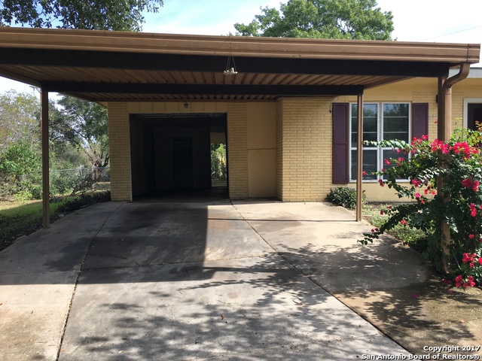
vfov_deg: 48.2
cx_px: 241
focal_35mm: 29
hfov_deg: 61.7
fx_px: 404
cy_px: 180
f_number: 2.2
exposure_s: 1/591
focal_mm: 4.15
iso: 25
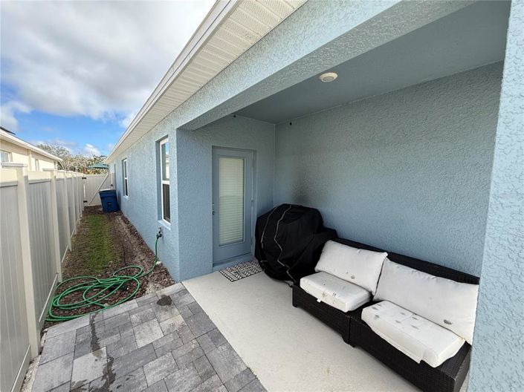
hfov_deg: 102.1
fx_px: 212
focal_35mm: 14
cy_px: 196
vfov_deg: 85.6
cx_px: 262
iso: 64
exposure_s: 1/559
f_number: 2.2
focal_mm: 2.22
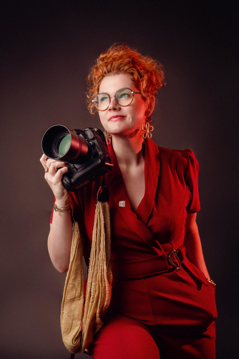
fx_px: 488
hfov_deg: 27.5
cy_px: 180
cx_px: 120
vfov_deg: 40.4
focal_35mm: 49
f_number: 7.1
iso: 800
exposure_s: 1/400
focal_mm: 49
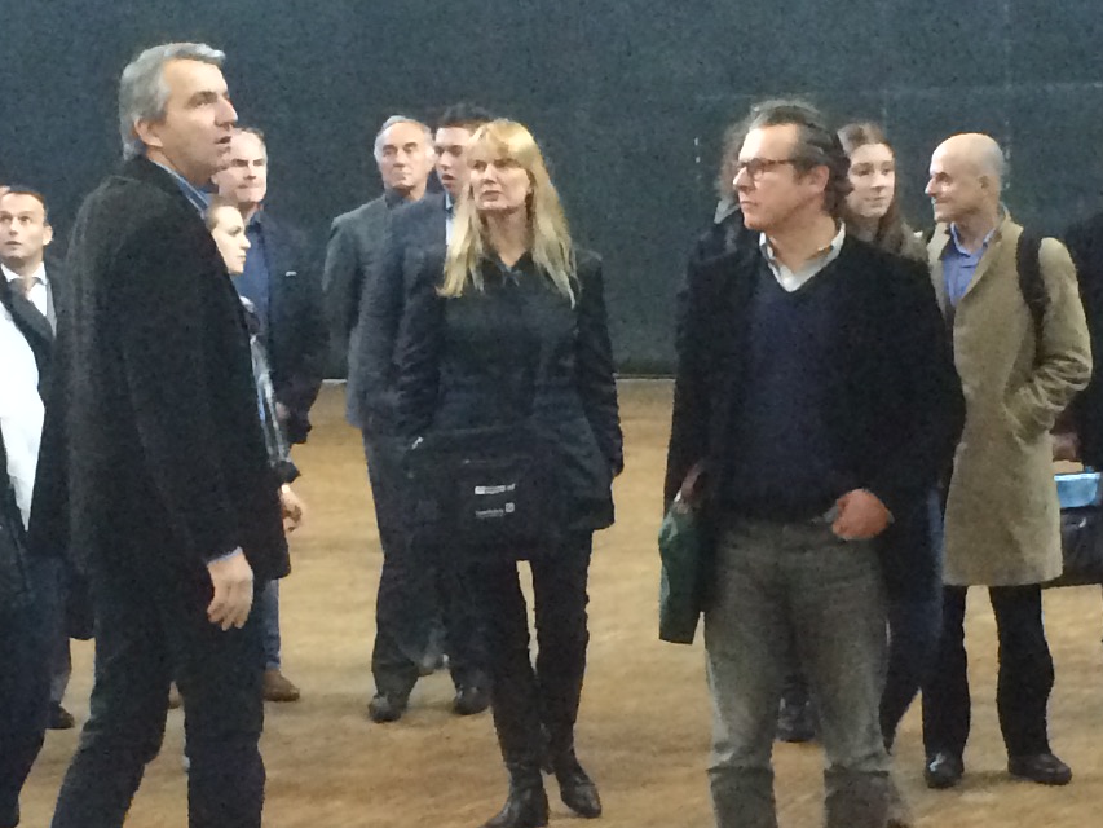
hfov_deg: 17.7
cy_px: 621
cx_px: 631
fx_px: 3537
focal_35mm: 111
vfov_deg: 13.3
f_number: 2.2
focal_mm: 4.15
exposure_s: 1/30
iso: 320
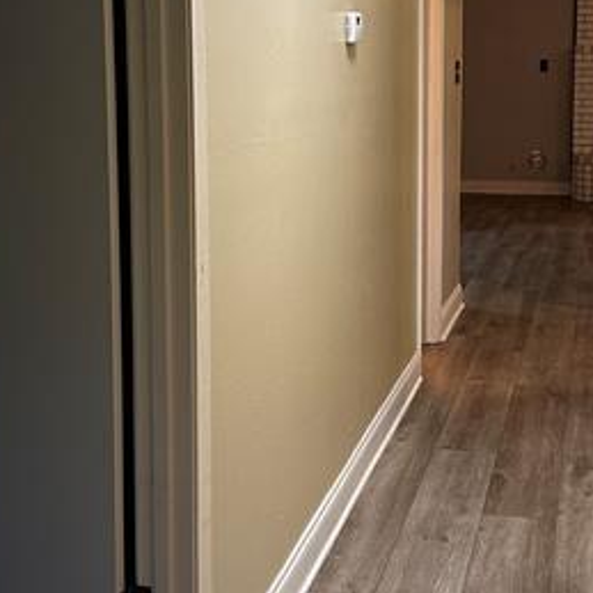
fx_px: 1221
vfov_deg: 27.1
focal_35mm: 63
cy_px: 192
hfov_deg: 27.2
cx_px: 375
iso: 250
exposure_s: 1/60
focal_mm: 6.86
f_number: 1.78
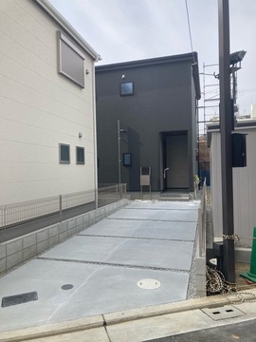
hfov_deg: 49.7
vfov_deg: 63.4
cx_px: 128
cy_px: 171
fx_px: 276
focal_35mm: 28
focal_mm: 3.99
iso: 20
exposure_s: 1/1171
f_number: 1.8
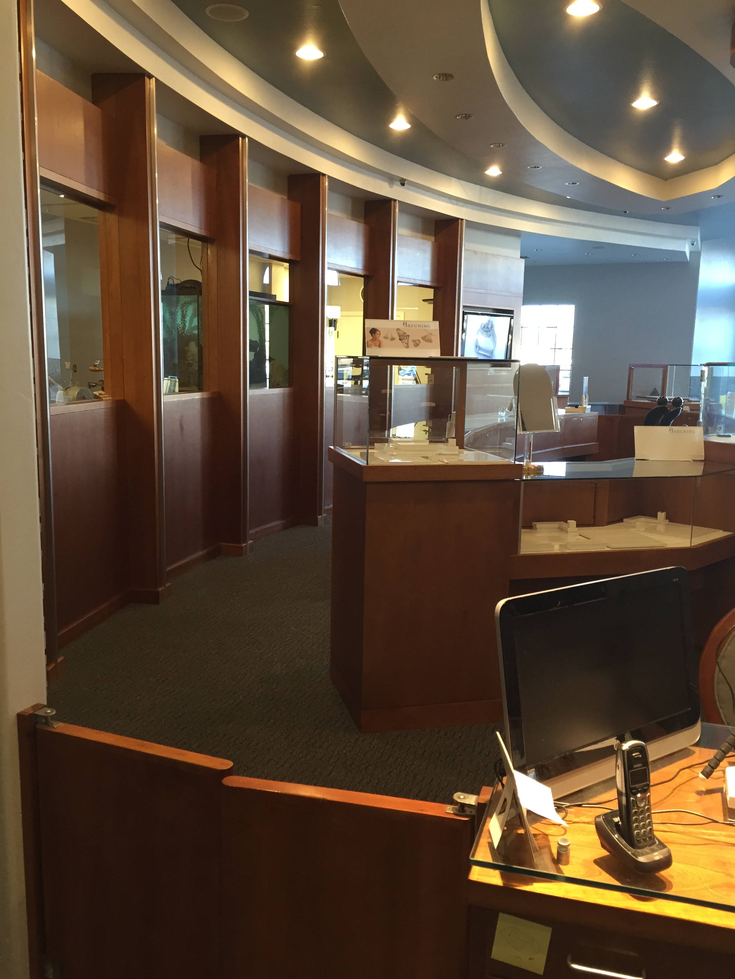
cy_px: 490
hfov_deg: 48.2
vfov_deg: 61.7
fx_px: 821
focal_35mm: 29
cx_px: 368
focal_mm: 4.15
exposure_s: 1/30
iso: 100
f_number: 2.2
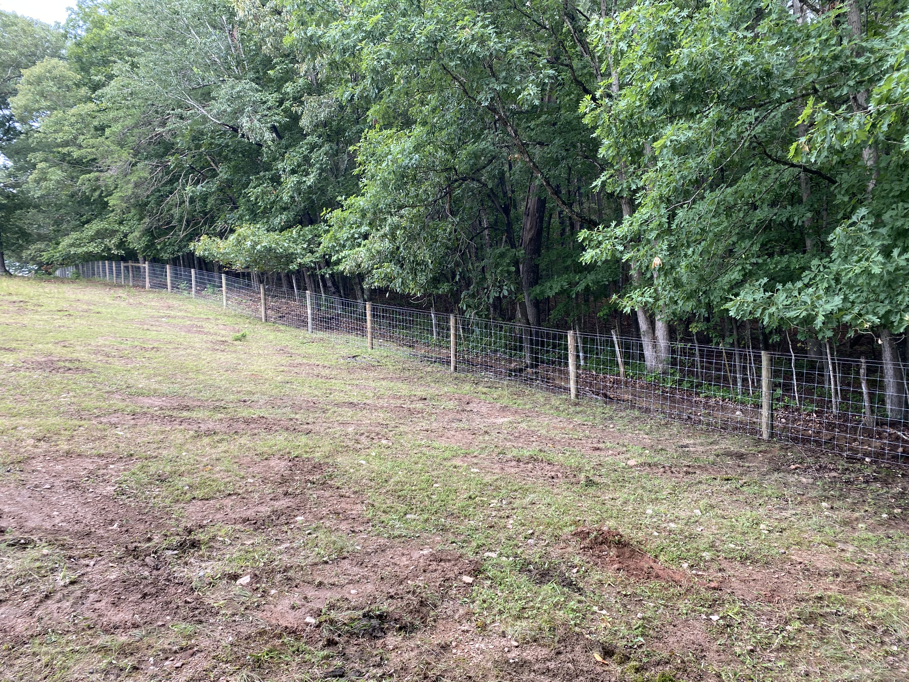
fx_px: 683
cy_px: 341
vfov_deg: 53.1
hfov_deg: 67.3
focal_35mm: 26
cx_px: 454
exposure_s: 1/122
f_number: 1.8
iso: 40
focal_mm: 4.25
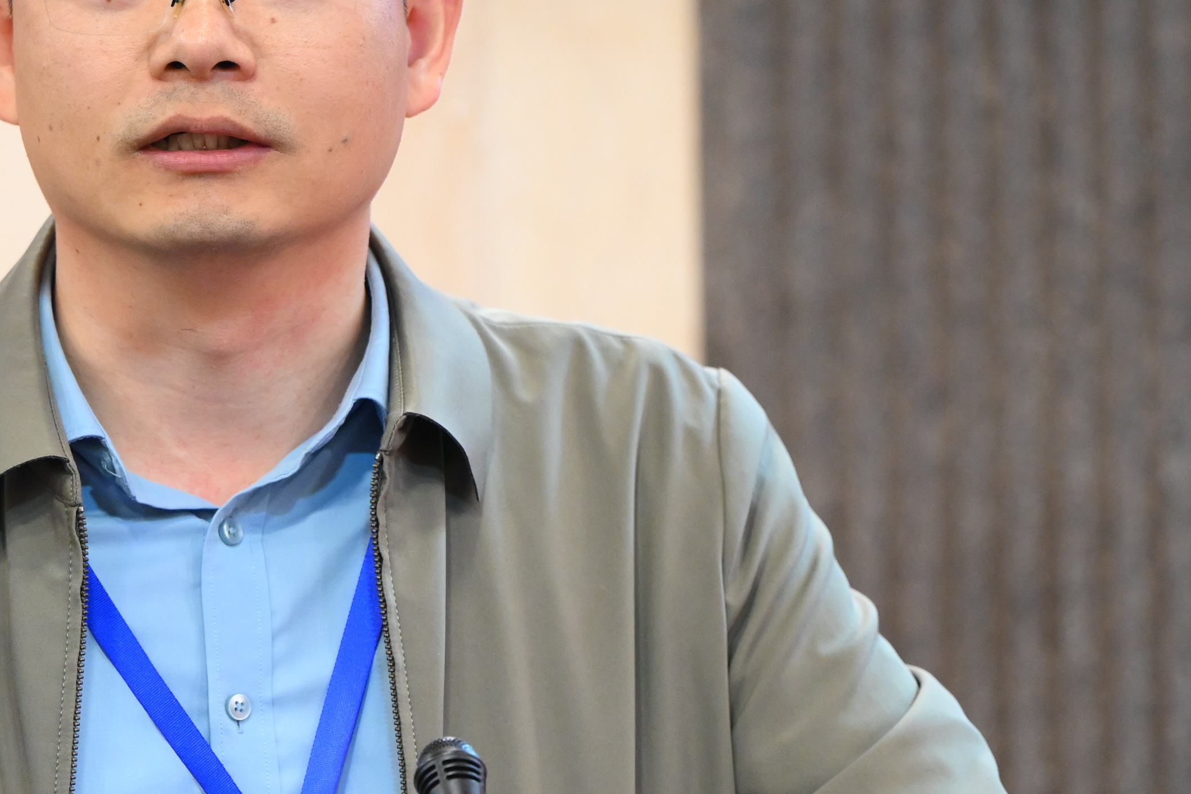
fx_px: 11577
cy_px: 687
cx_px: 140
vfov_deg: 3.9
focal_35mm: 350
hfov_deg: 5.9
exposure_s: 1/125
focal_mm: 120
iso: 2000
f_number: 2.8
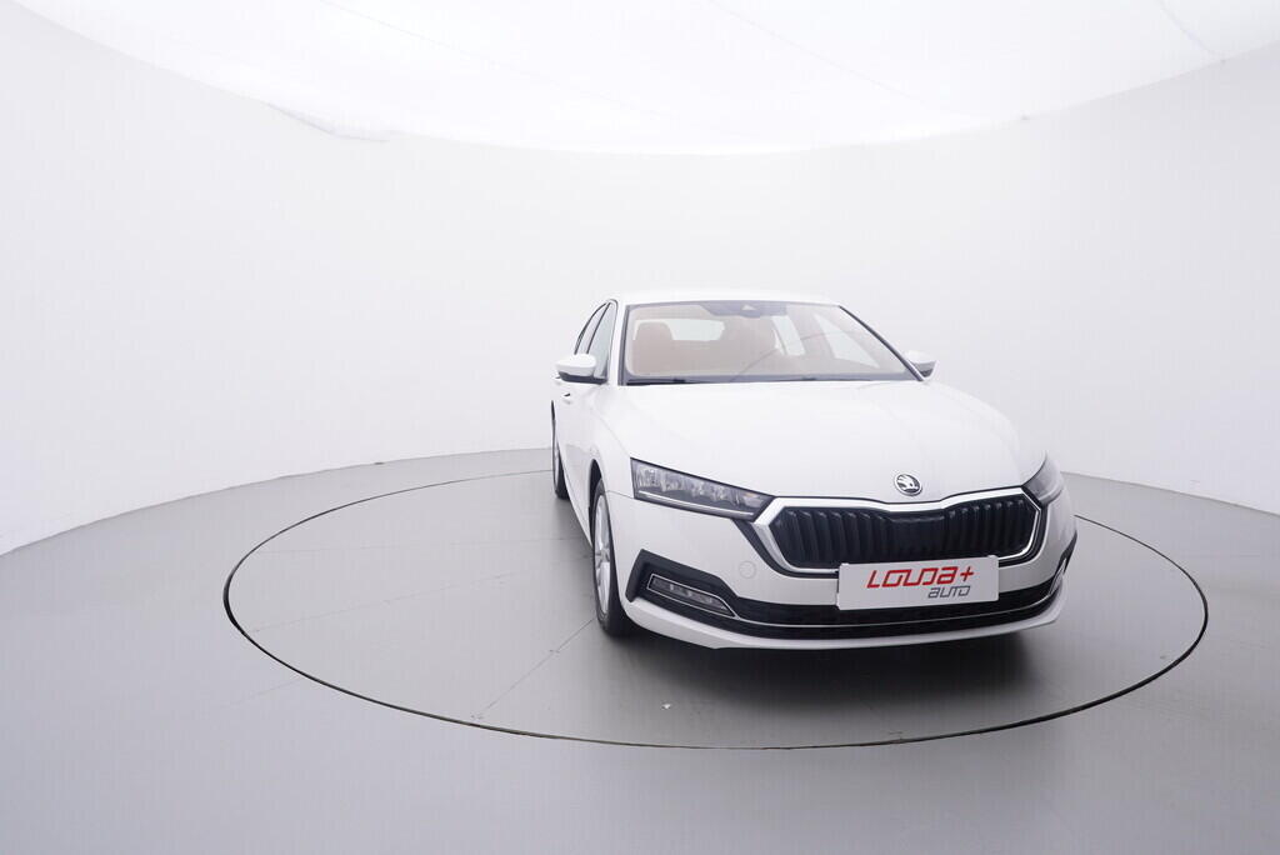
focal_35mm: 22
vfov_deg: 56.2
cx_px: 640
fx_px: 800
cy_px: 428
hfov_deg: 77.3
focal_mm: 15
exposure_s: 1/80
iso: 200
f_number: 5
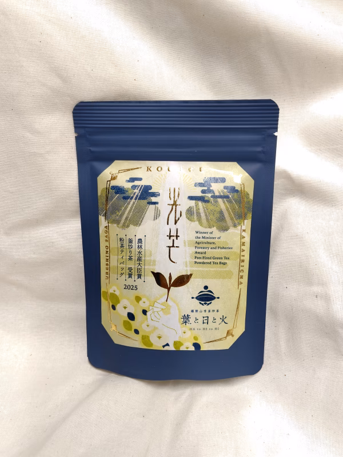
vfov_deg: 73.9
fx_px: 304
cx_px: 172
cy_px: 228
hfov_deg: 58.9
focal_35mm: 23
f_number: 1.9
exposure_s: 1/100
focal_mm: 5.6
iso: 102
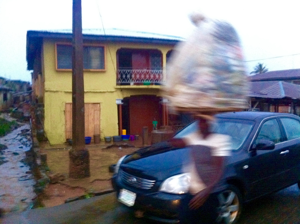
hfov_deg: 52.7
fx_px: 303
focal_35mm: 35
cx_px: 150
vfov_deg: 40.6
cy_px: 112
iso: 1000
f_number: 2.8
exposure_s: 1/15
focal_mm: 3.85
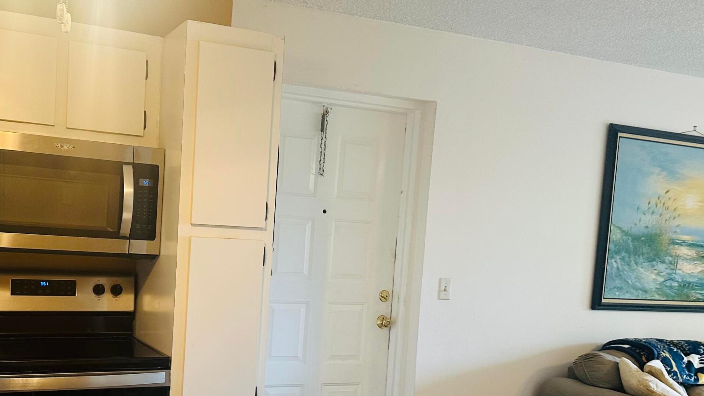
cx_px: 258
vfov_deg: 28.7
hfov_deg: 48.9
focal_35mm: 41
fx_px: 765
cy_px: 281
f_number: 1.78
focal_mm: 6.86
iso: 160
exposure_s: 1/60
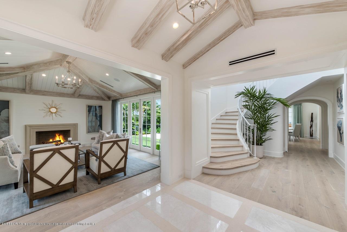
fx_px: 135
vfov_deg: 81.3
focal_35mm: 14
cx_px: 174
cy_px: 116
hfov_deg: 104.2
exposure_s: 1/50
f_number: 8
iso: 200
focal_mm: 14
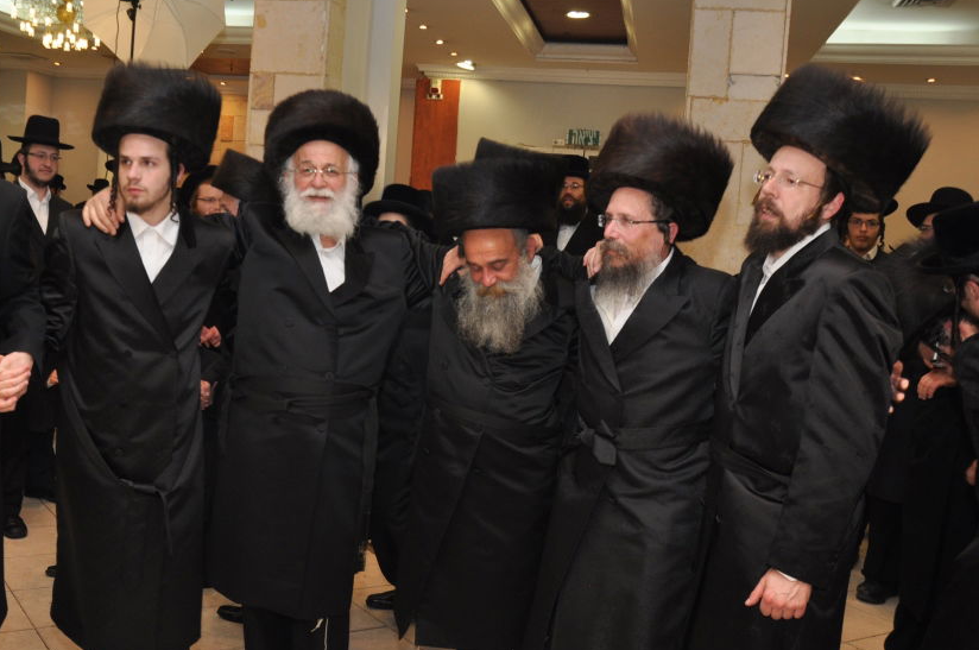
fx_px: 1113
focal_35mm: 41
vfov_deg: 32.5
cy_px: 272
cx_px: 391
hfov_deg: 47.2
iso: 500
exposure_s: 1/80
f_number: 5.6
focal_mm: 22
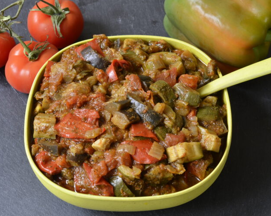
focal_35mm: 69
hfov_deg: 27.5
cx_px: 142
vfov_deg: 22.1
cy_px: 108
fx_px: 553
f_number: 11
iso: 200
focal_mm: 40
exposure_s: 1/1.3
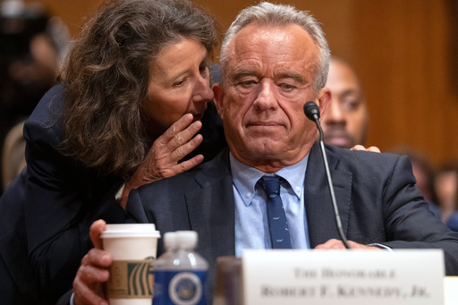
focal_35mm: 300
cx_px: 229
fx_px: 3815
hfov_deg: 6.9
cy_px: 152
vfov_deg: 4.6
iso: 6400
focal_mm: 200
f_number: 2.8
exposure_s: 1/400
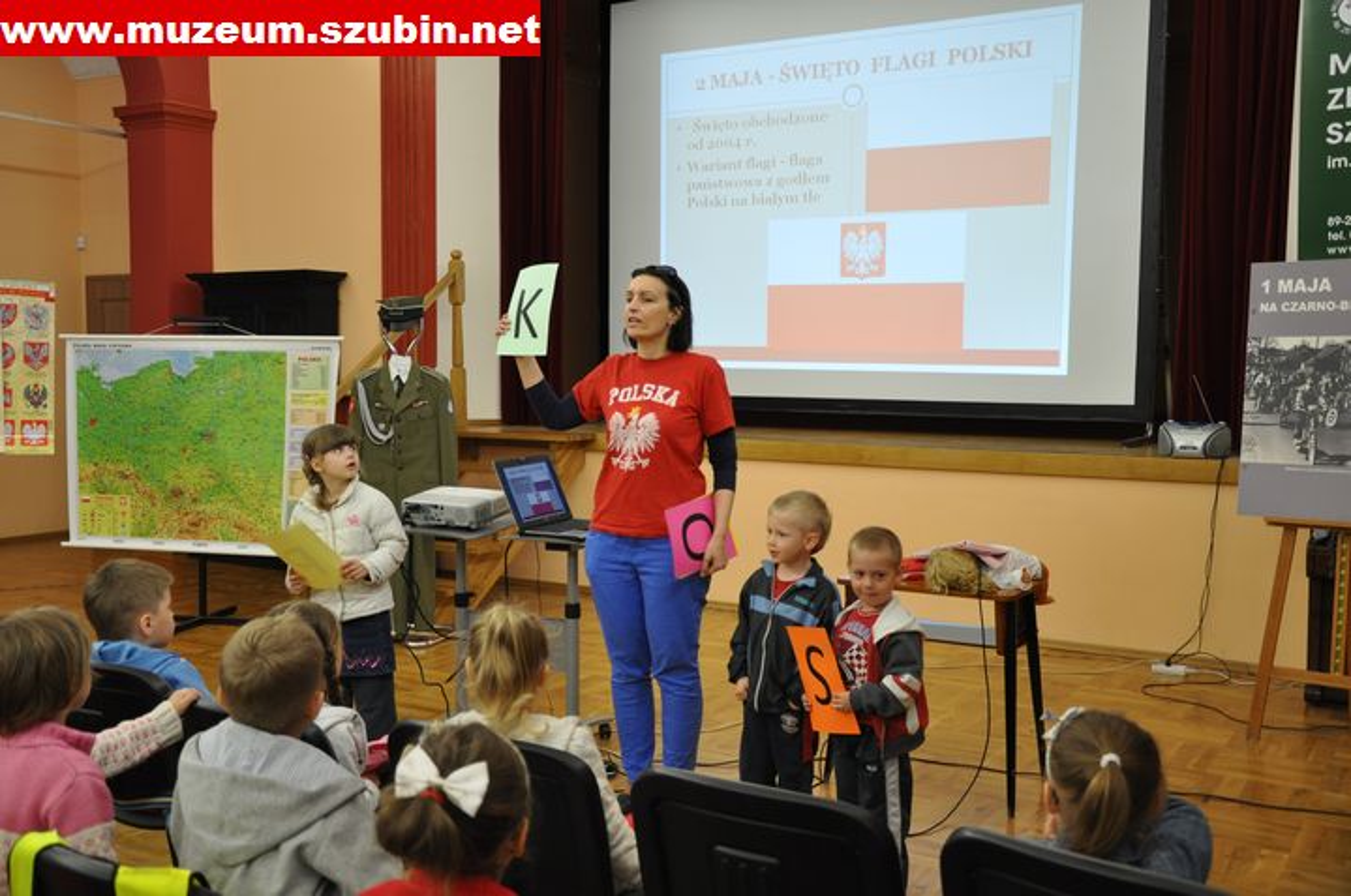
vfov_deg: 36.8
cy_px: 448
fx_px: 1349
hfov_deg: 53.2
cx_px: 676
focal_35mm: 36
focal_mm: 24
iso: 800
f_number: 4
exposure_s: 1/60
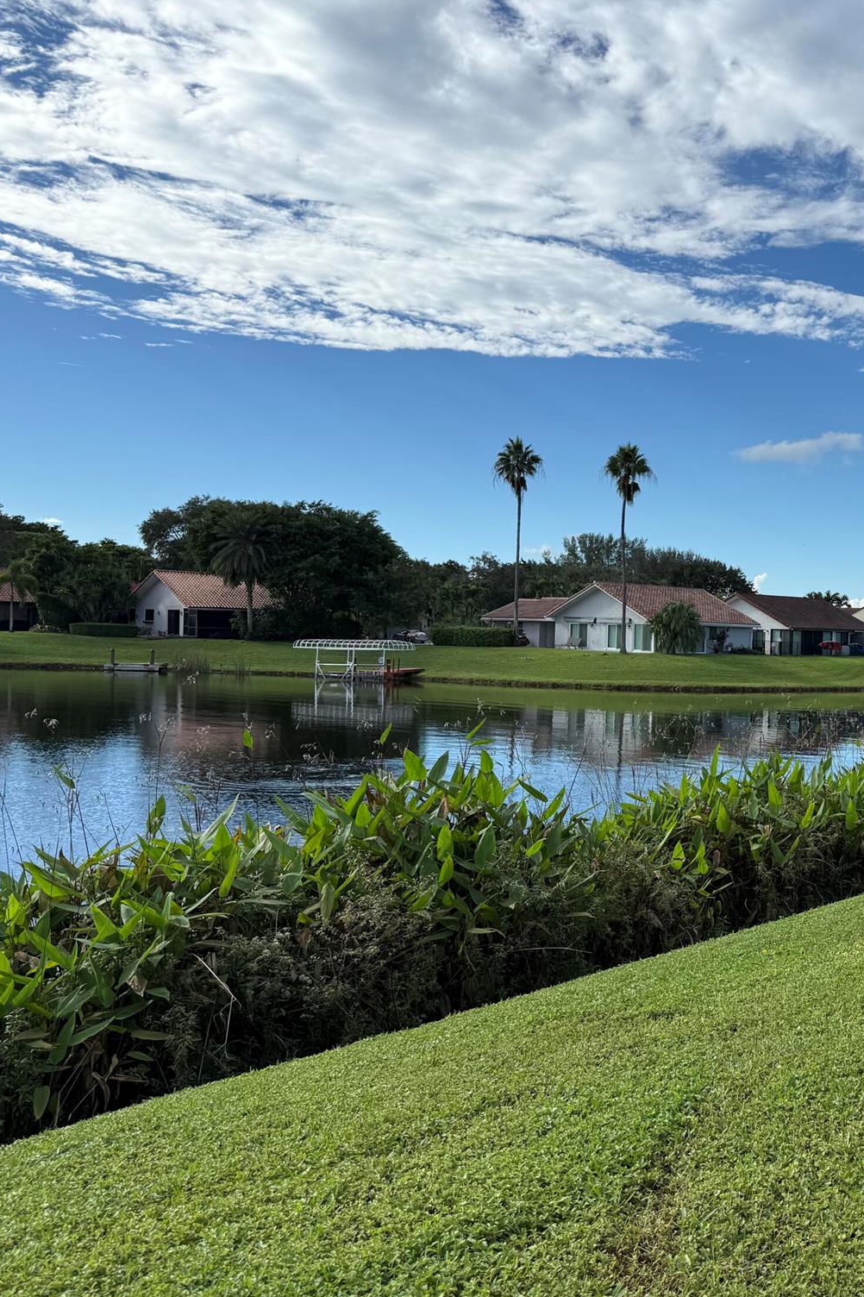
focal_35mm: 34
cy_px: 657
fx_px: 1224
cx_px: 830
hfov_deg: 35.7
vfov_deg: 55.8
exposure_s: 1/5319
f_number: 1.78
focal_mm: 6.76
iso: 80
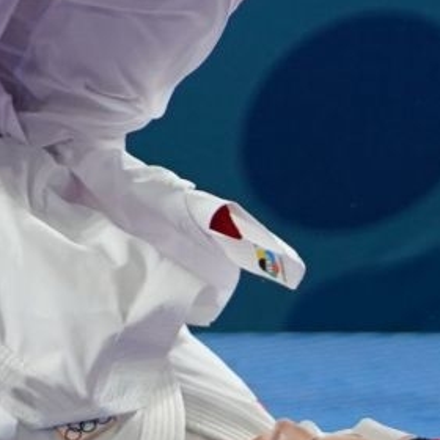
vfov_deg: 1.6
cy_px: -371
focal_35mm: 1121
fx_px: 16121
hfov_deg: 1.6
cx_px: -398
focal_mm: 137
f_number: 2.8
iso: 1000
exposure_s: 1/1000
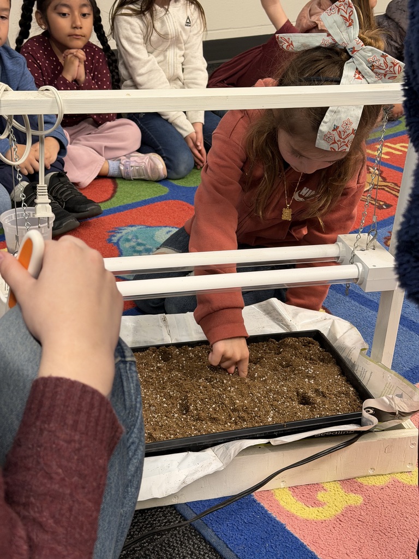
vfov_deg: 39.7
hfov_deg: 30.3
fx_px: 775
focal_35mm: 48
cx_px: 210
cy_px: 280
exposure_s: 1/60
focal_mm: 6.76
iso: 200
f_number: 1.78
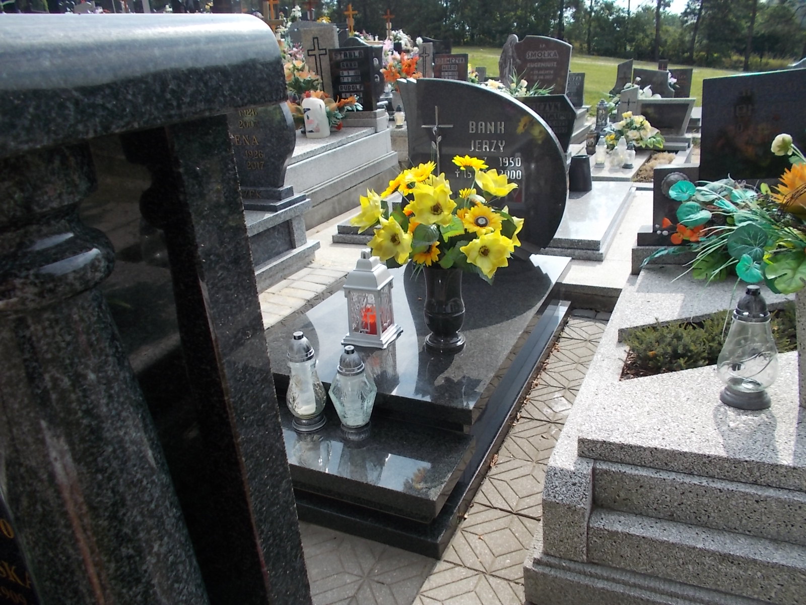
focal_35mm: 26
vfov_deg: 53.1
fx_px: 605
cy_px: 302
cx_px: 403
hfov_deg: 67.3
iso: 80
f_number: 8
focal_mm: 4.6
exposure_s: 1/125
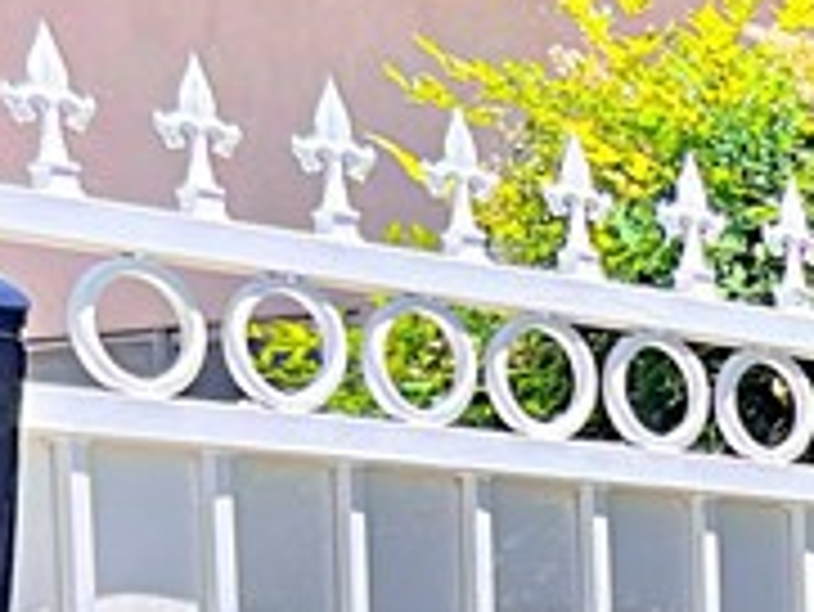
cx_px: 1767
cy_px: 1017
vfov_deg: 9.7
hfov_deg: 11.7
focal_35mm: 147
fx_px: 3459
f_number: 1.5
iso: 50
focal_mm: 5.7
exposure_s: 1/1838
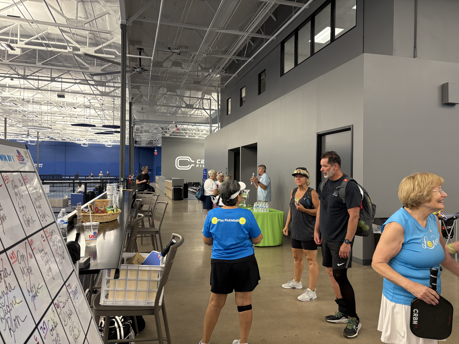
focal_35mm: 26
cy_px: 172
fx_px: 345
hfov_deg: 67.3
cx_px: 230
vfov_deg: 53.1
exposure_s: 1/60
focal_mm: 5.96
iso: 160
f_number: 1.6
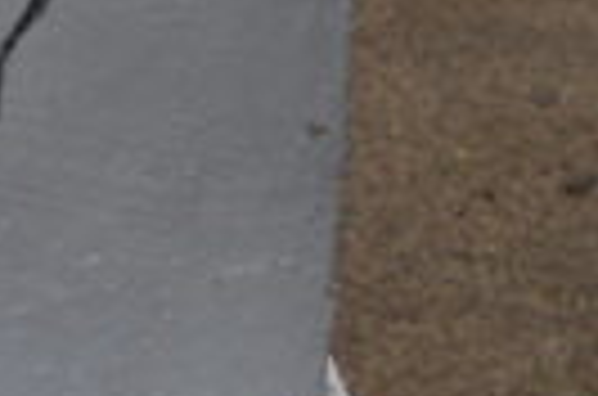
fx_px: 6602
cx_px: -477
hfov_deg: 5.1
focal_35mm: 398
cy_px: -342
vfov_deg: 3.4
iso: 200
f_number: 5.6
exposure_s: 1/100
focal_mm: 55
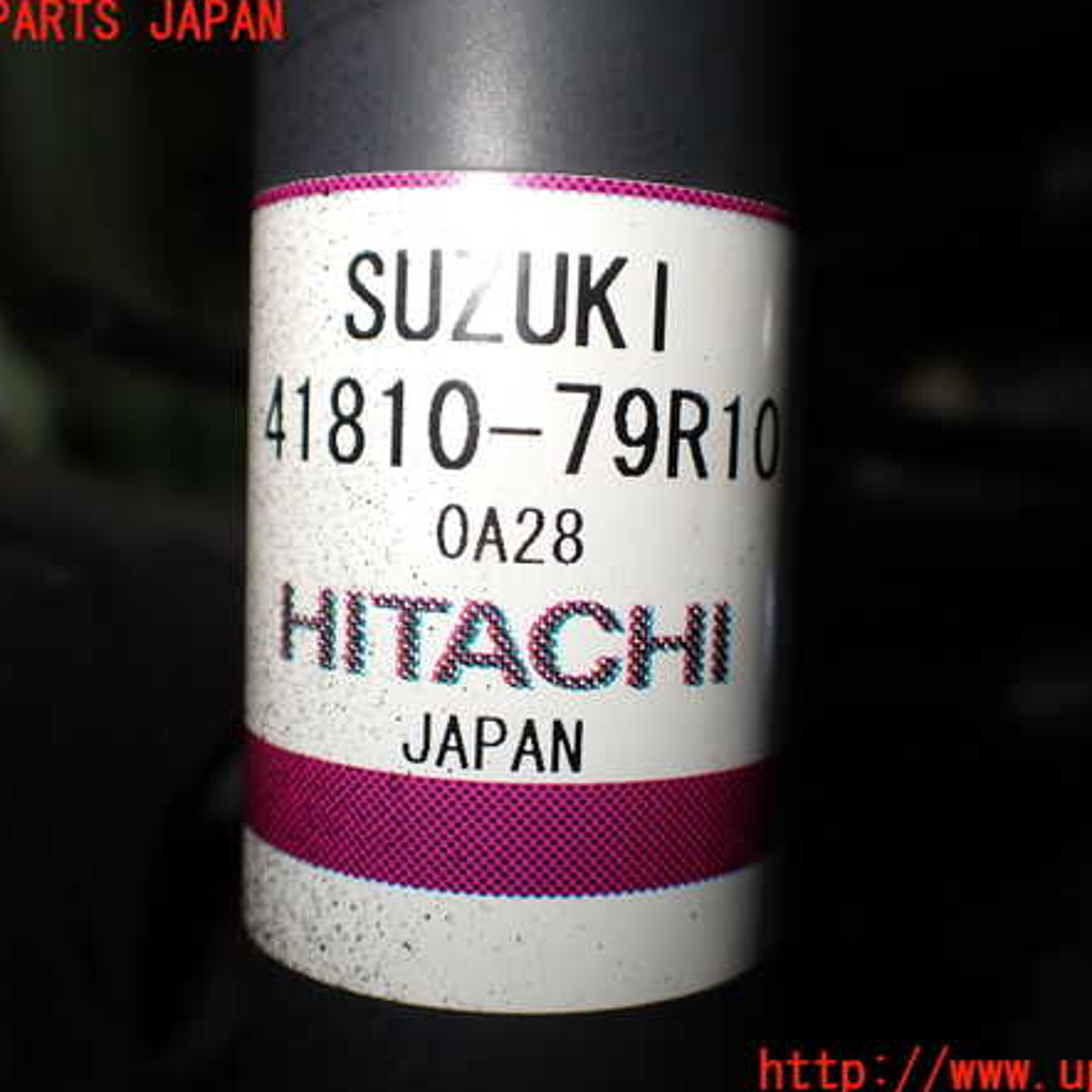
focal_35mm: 36
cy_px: 548
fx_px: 1285
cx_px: 576
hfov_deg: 46.0
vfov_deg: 46.0
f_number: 2.3
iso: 160
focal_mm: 5.4
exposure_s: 1/125
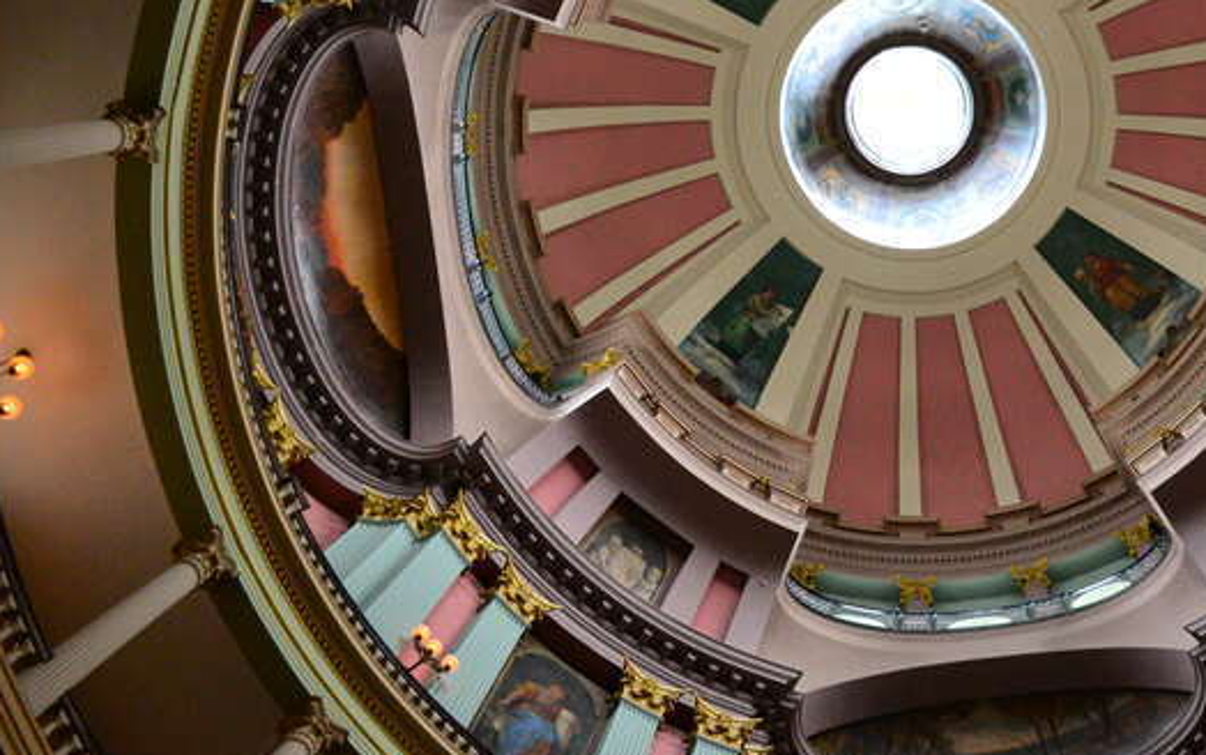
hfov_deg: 45.6
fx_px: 1381
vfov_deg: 30.2
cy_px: 206
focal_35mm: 42
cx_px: 900
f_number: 3.5
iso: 3200
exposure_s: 1/60
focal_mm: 18
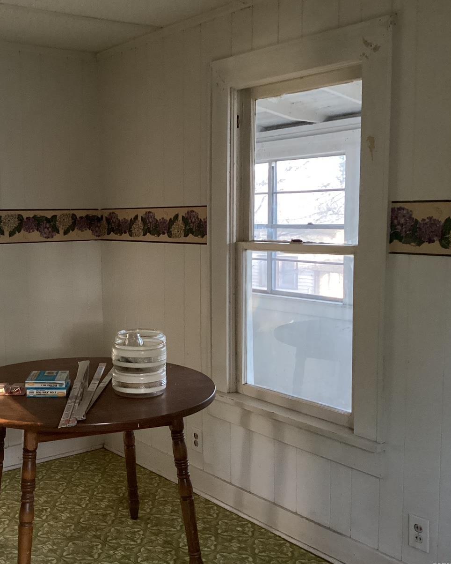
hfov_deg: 35.5
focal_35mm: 41
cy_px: 285
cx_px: 97
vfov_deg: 44.8
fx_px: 684
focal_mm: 3.3
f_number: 2.4
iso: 320
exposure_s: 1/60
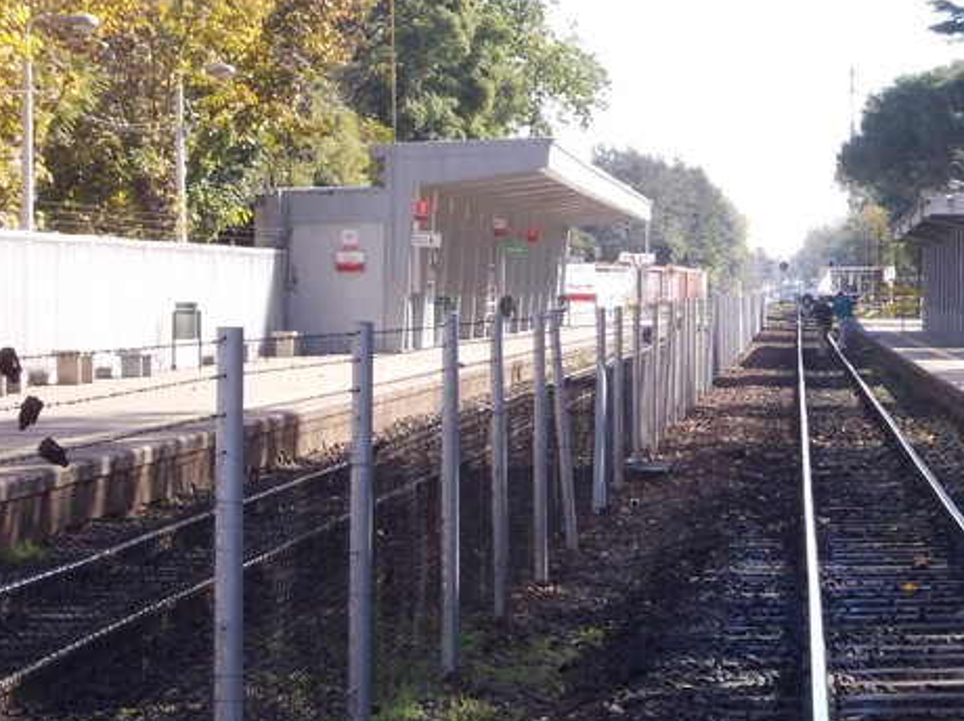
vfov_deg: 9.3
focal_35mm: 160
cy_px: 363
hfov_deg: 12.3
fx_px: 4451
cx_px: 761
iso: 200
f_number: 5.3
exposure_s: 1/320
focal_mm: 13.6
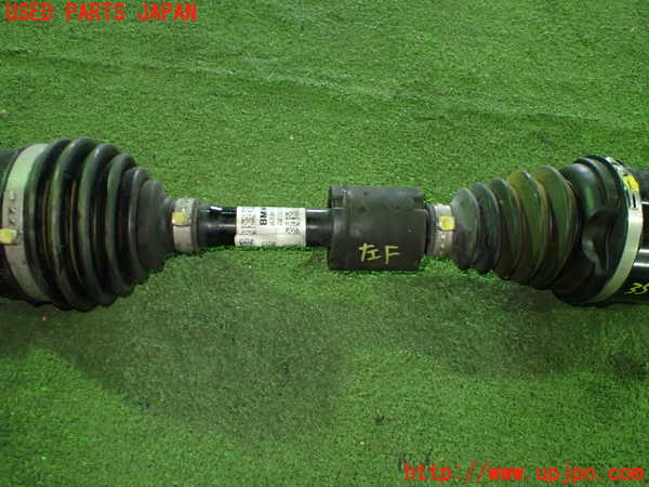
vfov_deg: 46.8
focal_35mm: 30
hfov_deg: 60.0
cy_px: 244
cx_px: 324
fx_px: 562
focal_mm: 5.4
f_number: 2.3
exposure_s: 1/40
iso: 800
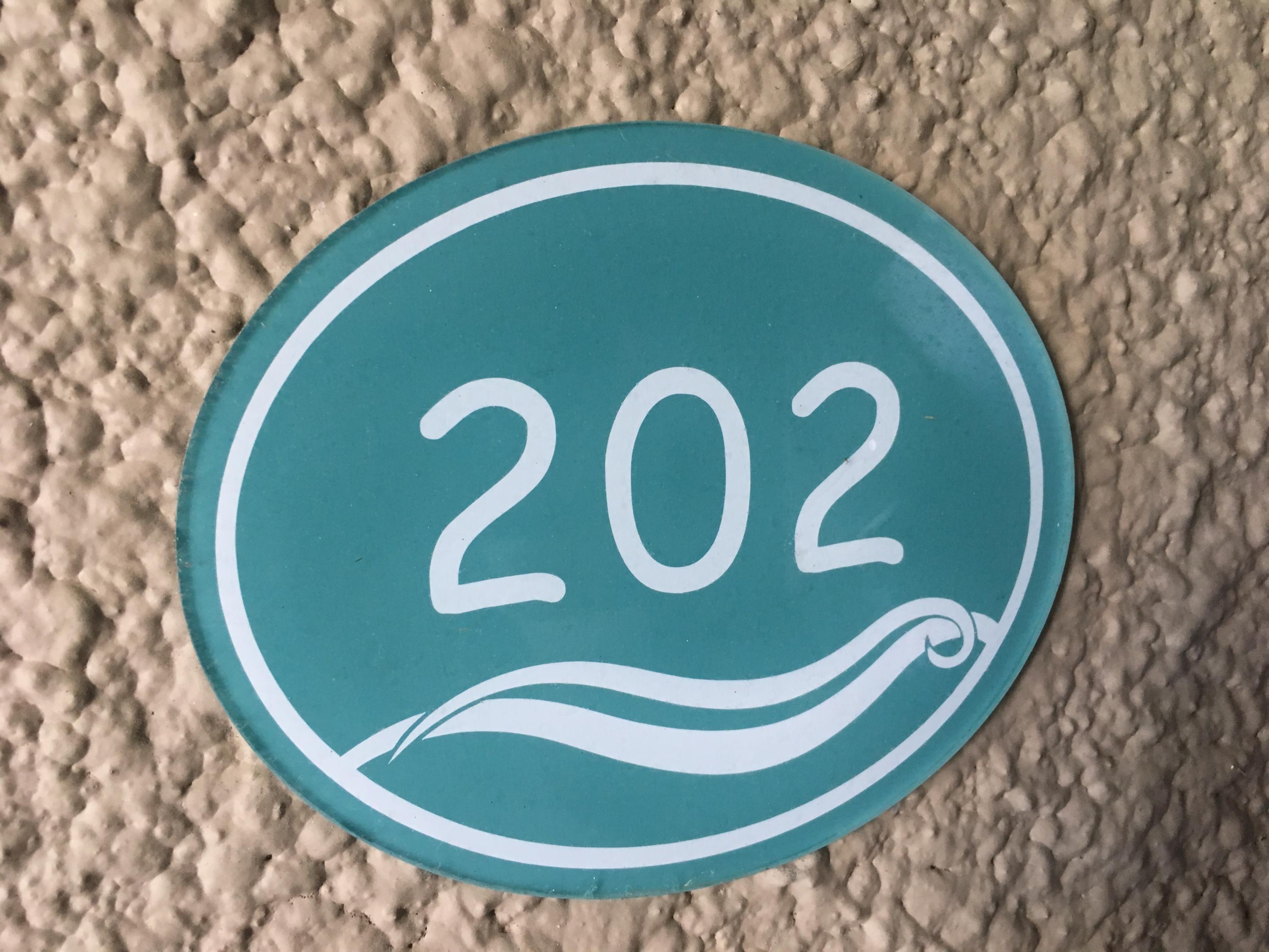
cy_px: 476
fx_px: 1063
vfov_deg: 48.2
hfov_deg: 61.7
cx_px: 634
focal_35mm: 29
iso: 125
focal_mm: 4.15
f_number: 2.2
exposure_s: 1/33
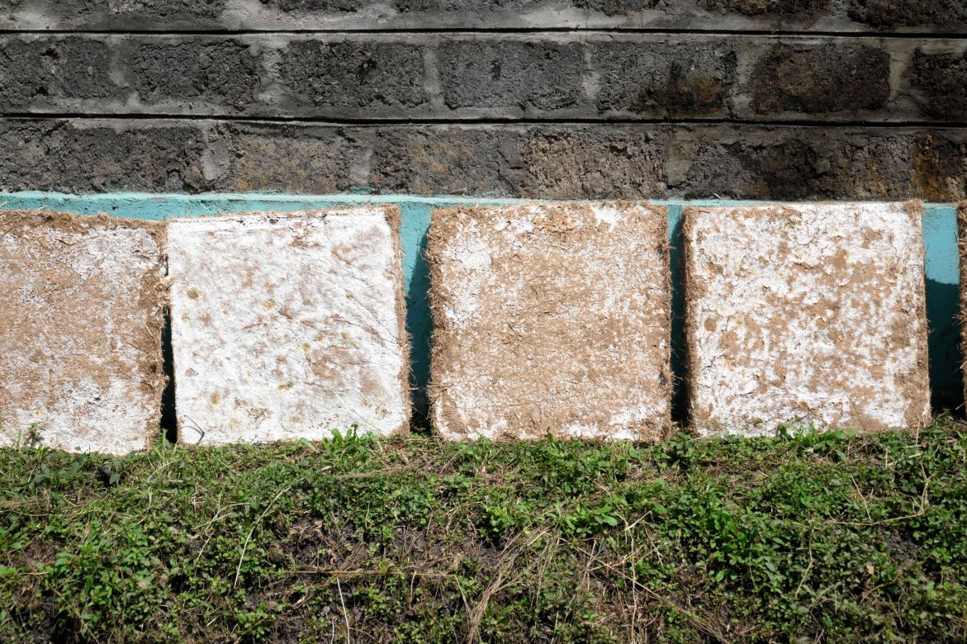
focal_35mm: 54
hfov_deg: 36.9
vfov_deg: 25.0
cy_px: 329
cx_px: 471
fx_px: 1450
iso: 320
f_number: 2.8
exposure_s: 1/8000
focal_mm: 51
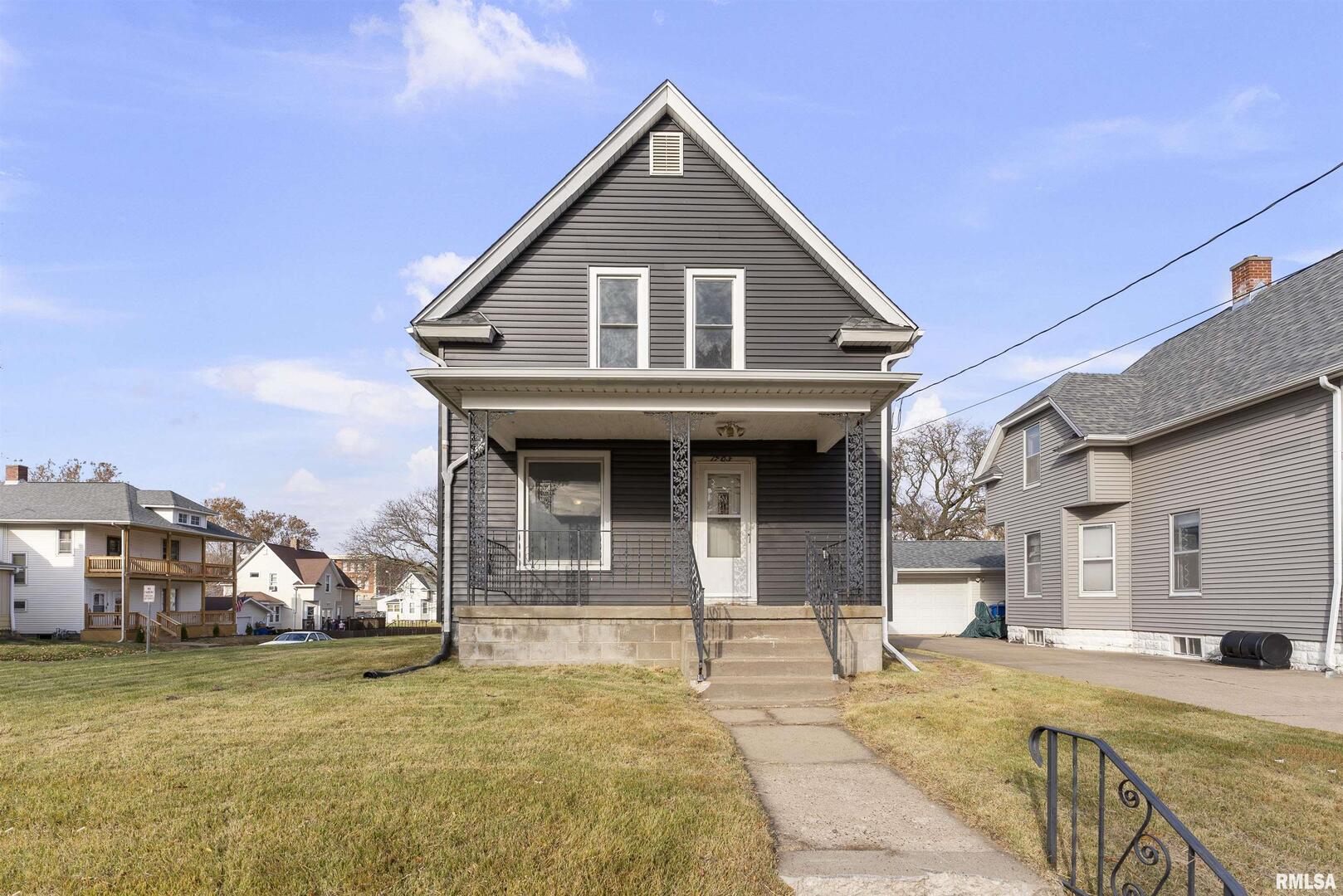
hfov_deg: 98.5
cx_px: 672
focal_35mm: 16
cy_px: 448
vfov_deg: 75.5
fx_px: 578
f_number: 8
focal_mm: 15.5
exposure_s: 1/100
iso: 80
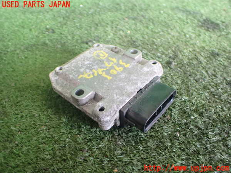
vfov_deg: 46.8
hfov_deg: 60.0
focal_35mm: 30
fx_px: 200
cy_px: 86
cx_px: 116
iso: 800
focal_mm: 5.4
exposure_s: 1/100
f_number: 2.3
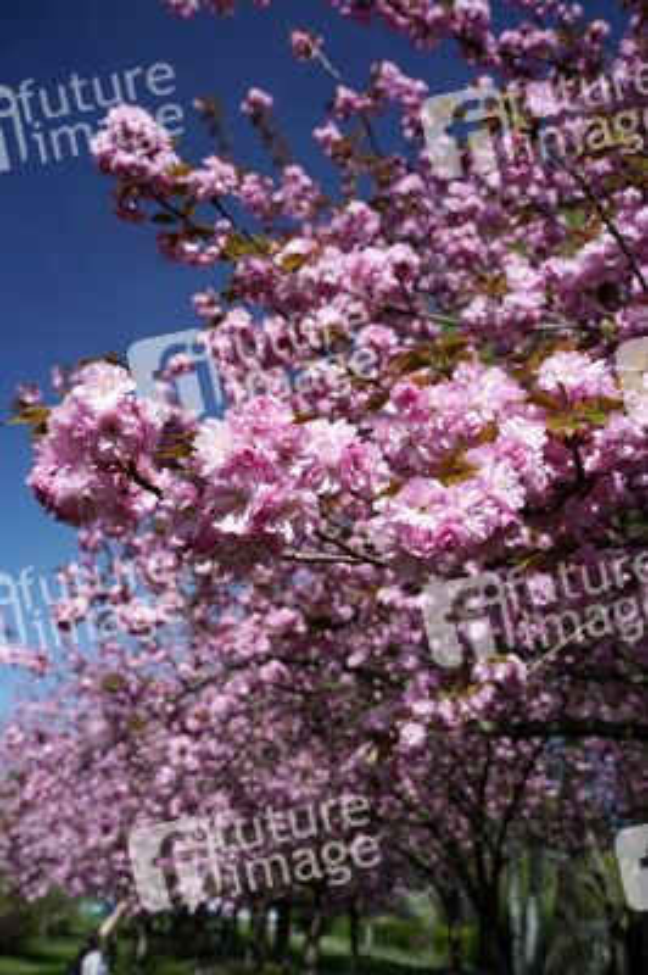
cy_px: 488
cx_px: 324
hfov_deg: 39.9
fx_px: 892
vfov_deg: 57.3
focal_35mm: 33
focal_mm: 33
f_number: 8
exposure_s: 1/320
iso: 320
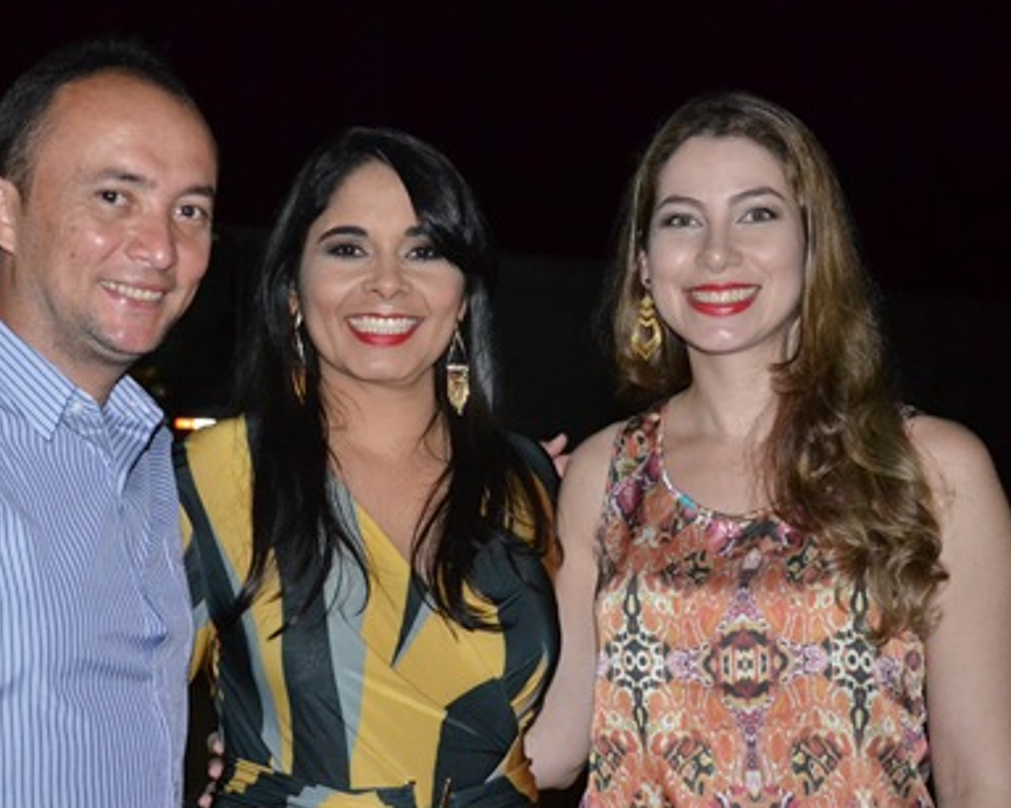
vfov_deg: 25.0
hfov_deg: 30.8
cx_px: 353
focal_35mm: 61
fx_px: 1825
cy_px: 433
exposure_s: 1/60
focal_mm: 26
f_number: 4
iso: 3200
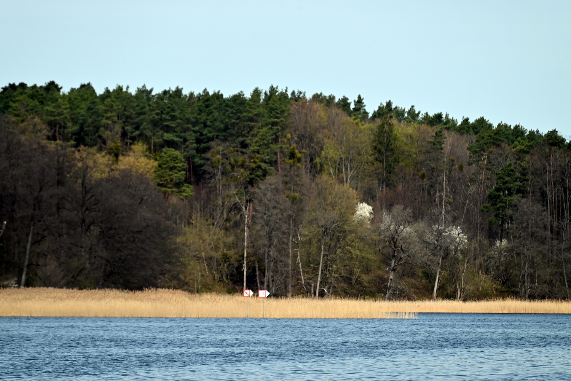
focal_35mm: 300
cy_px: 190
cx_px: 286
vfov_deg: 4.6
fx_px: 4759
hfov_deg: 6.9
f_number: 5.6
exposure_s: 1/1000
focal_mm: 300
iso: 280
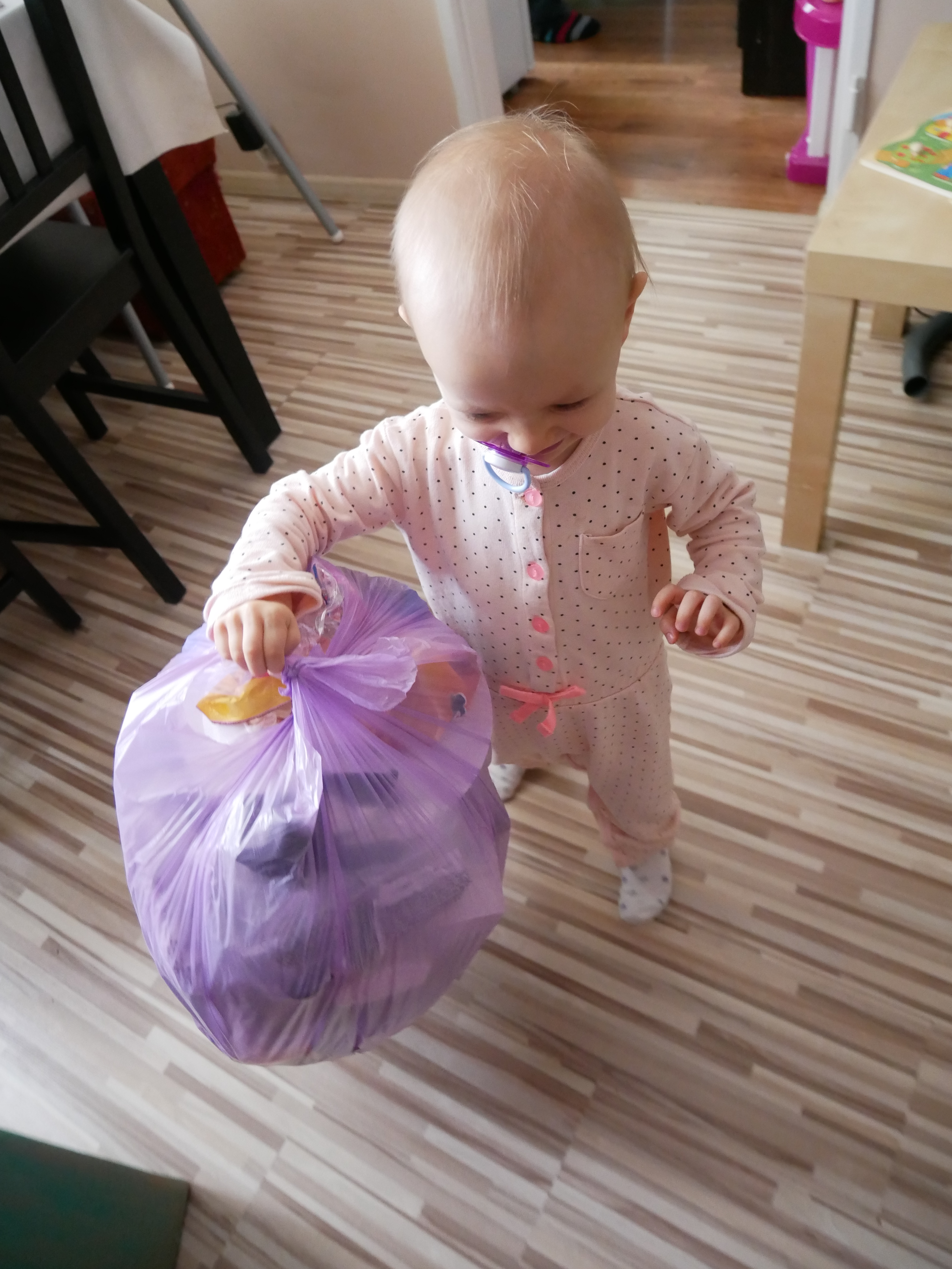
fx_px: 879
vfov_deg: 71.6
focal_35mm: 24
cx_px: 476
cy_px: 634
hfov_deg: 56.9
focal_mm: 12
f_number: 3.5
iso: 2500
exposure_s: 1/60
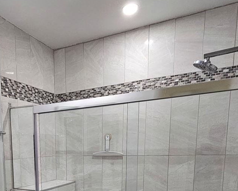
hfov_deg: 53.0
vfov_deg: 40.3
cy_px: 190
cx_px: 57
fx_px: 226
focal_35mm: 32
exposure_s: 1/60
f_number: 2.2
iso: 160
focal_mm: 2.2
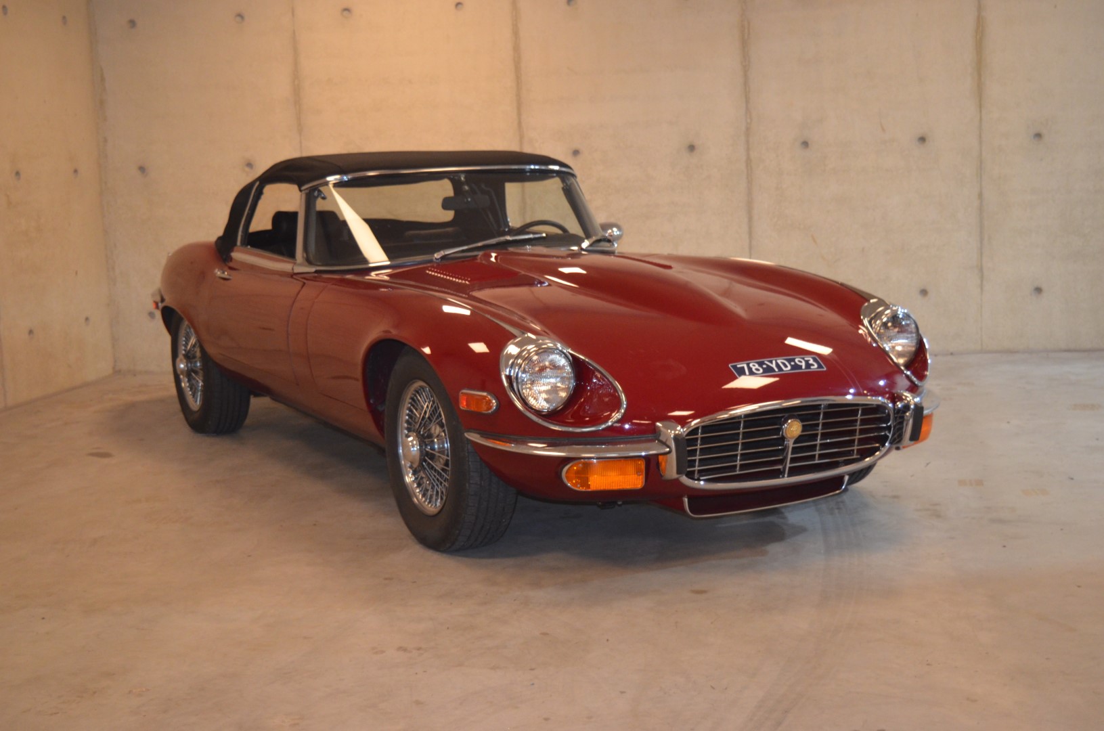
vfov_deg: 24.9
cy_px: 366
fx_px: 1652
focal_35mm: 54
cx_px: 552
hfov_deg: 36.9
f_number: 4.8
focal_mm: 36
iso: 1250
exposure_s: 1/60
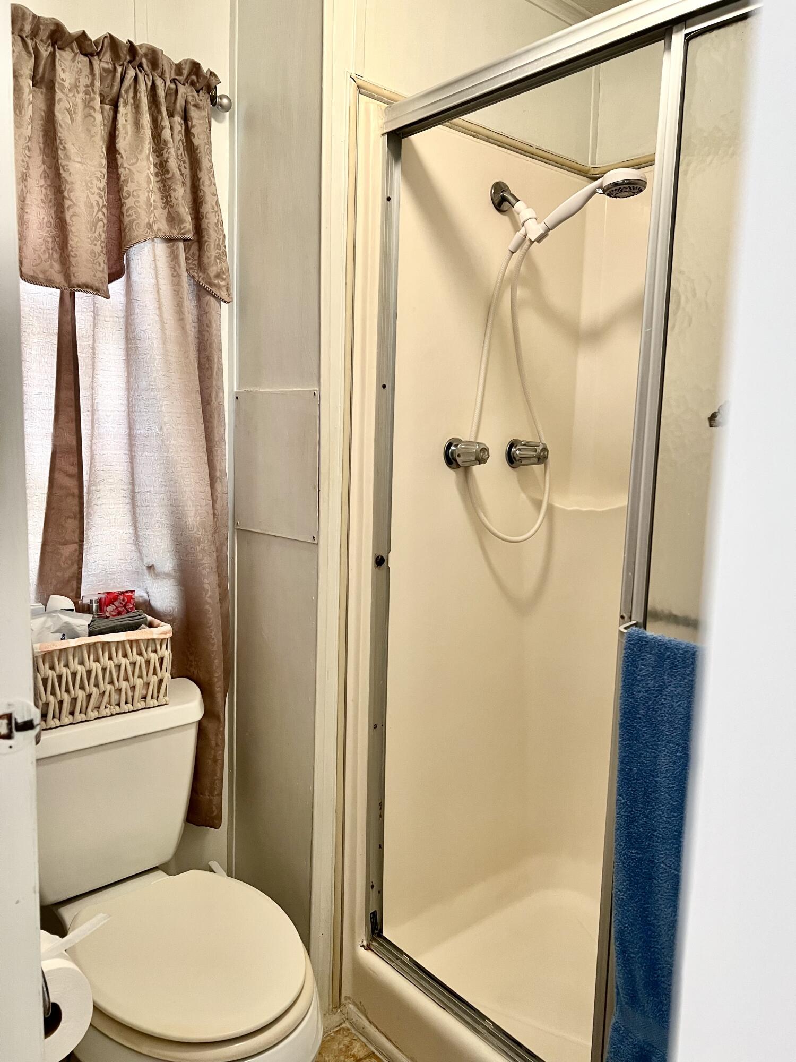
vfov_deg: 67.3
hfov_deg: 53.1
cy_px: 531
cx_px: 398
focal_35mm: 26
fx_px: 797
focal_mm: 5.7
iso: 125
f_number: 1.5
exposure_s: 1/60
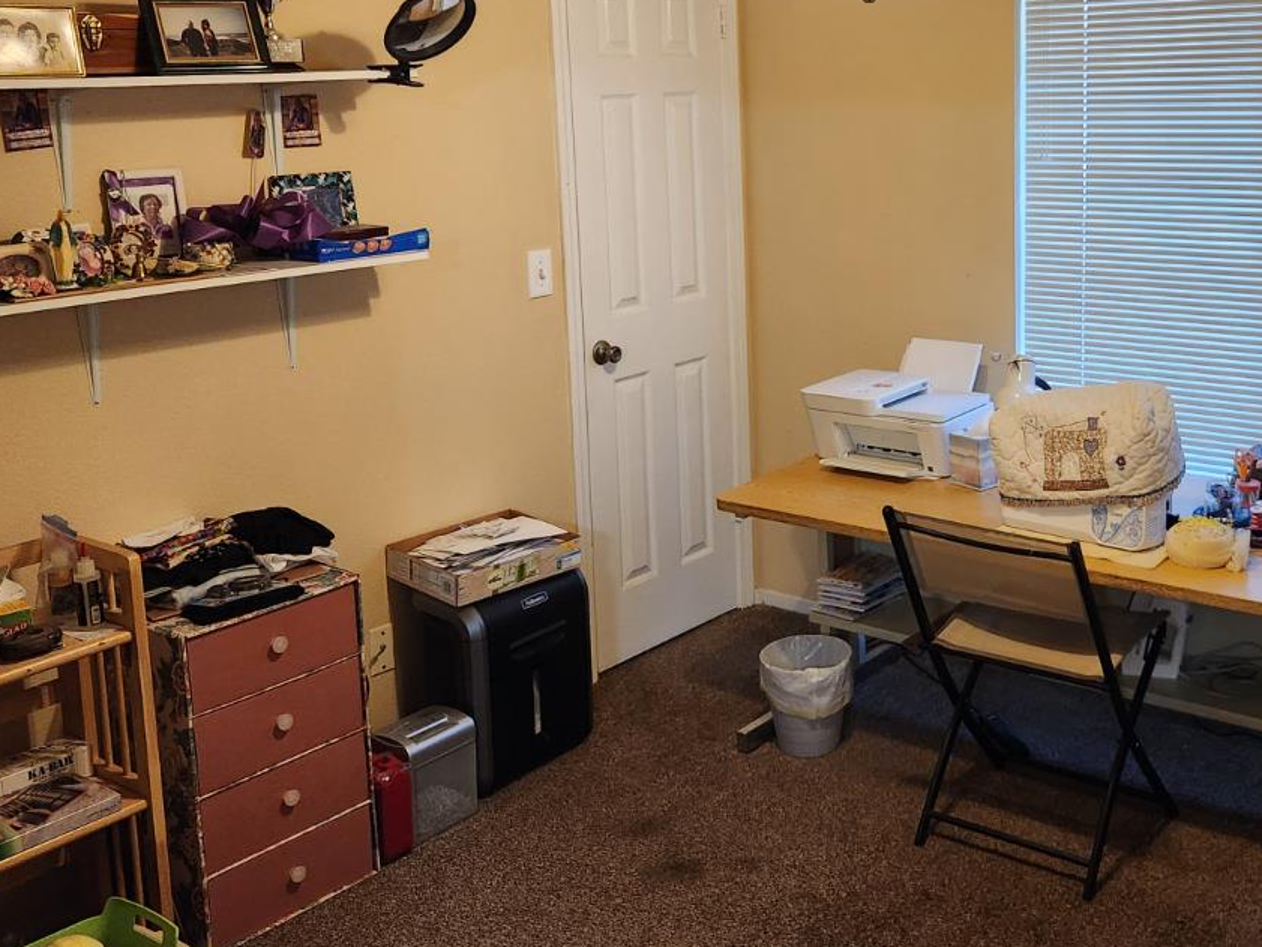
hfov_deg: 44.8
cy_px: 295
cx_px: 888
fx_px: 1495
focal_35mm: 41
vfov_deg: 34.7
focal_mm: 5.4
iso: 500
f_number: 1.8
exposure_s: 1/120
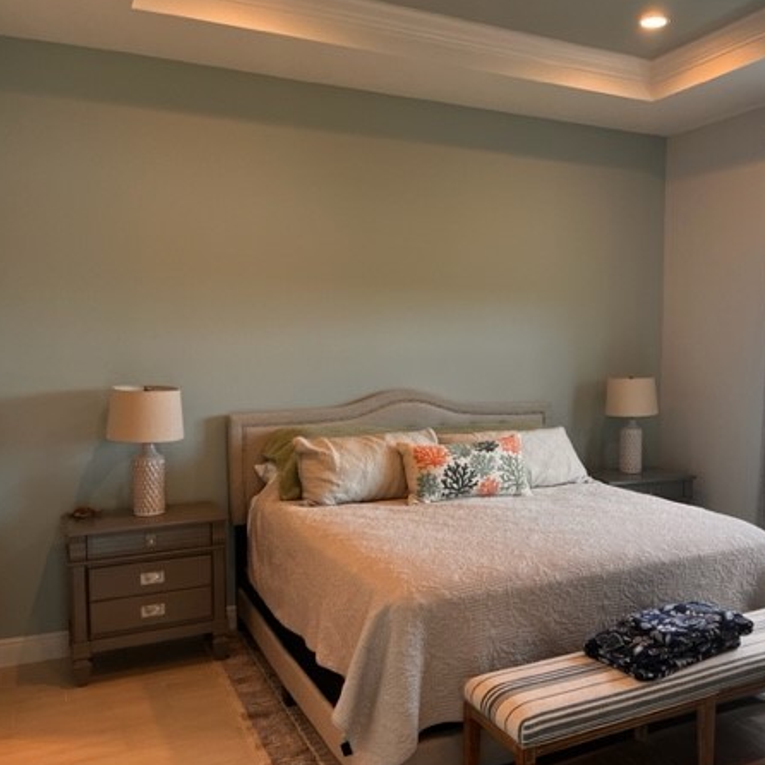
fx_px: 825
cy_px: 400
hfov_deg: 48.9
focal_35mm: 33
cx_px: 513
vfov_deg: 49.7
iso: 100
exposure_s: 1/120
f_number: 1.6
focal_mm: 5.1
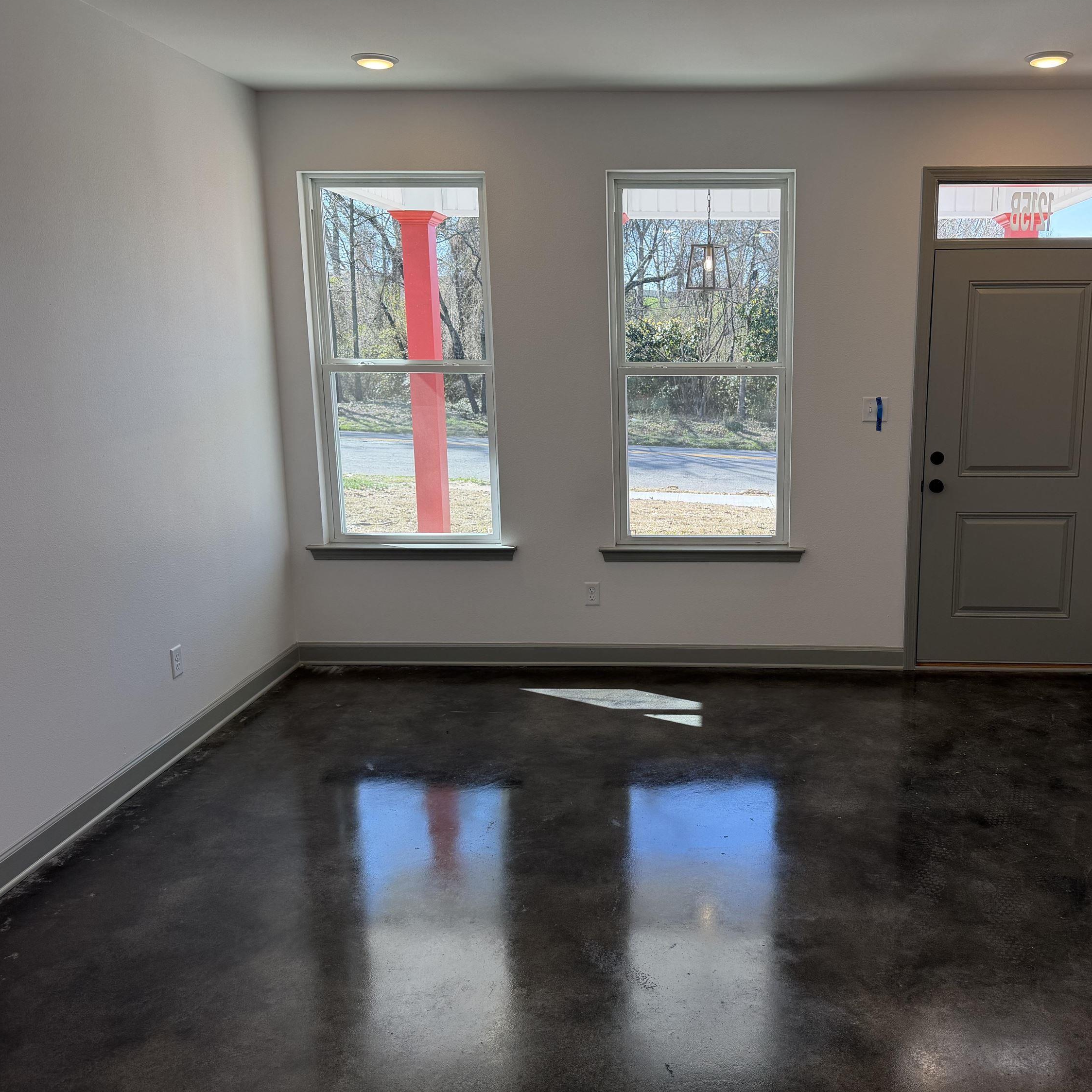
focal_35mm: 29
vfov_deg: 55.6
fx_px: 1035
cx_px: 705
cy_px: 537
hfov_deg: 54.8
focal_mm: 6.76
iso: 100
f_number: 1.78
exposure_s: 1/314
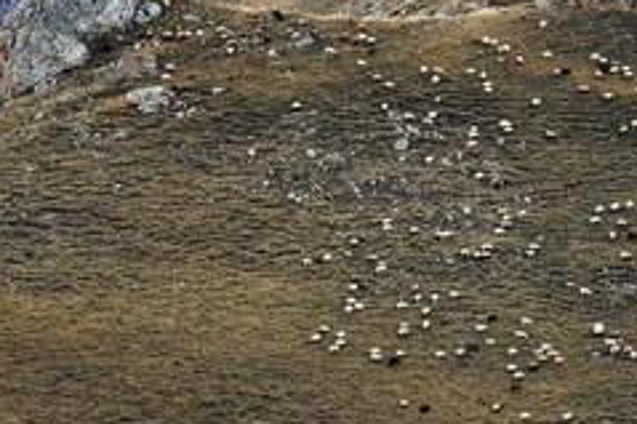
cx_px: 189
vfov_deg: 3.9
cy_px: 128
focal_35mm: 352
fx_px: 6224
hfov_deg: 5.9
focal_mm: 200
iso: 200
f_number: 4.5
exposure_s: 1/250
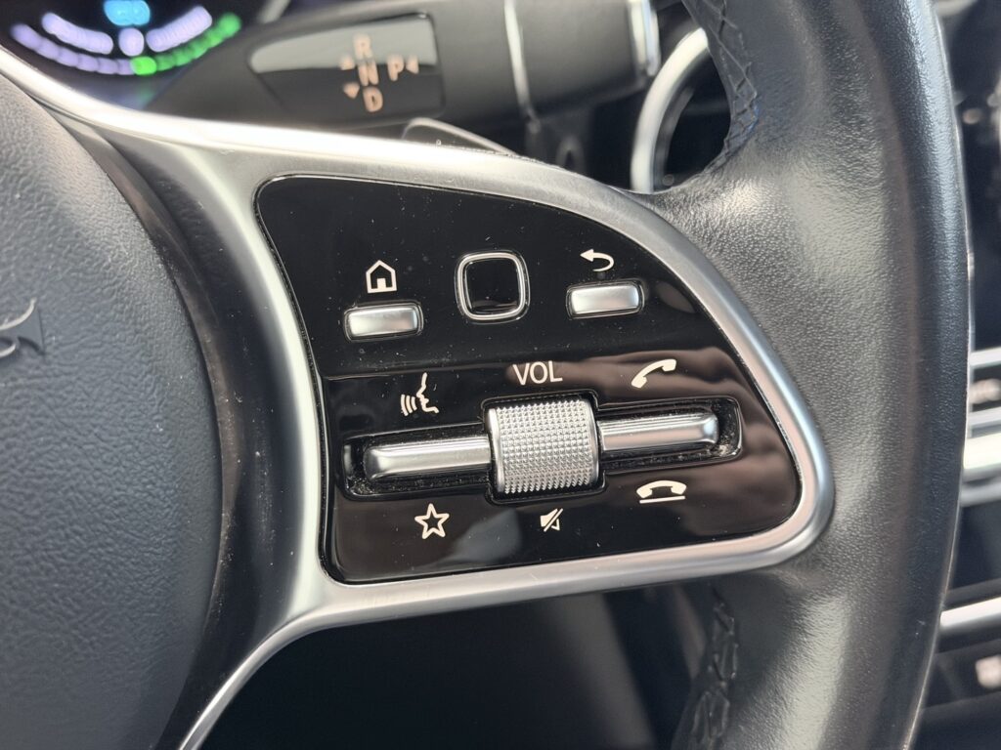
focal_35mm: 48
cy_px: 375
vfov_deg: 30.3
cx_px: 500
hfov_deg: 39.7
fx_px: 1388
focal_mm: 6.76
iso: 640
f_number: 1.78
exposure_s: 1/27
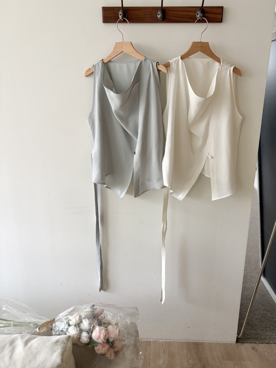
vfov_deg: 67.3
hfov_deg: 53.1
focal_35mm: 26
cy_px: 184
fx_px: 276
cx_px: 138
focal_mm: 5.96
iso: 200
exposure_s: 1/60
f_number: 1.6
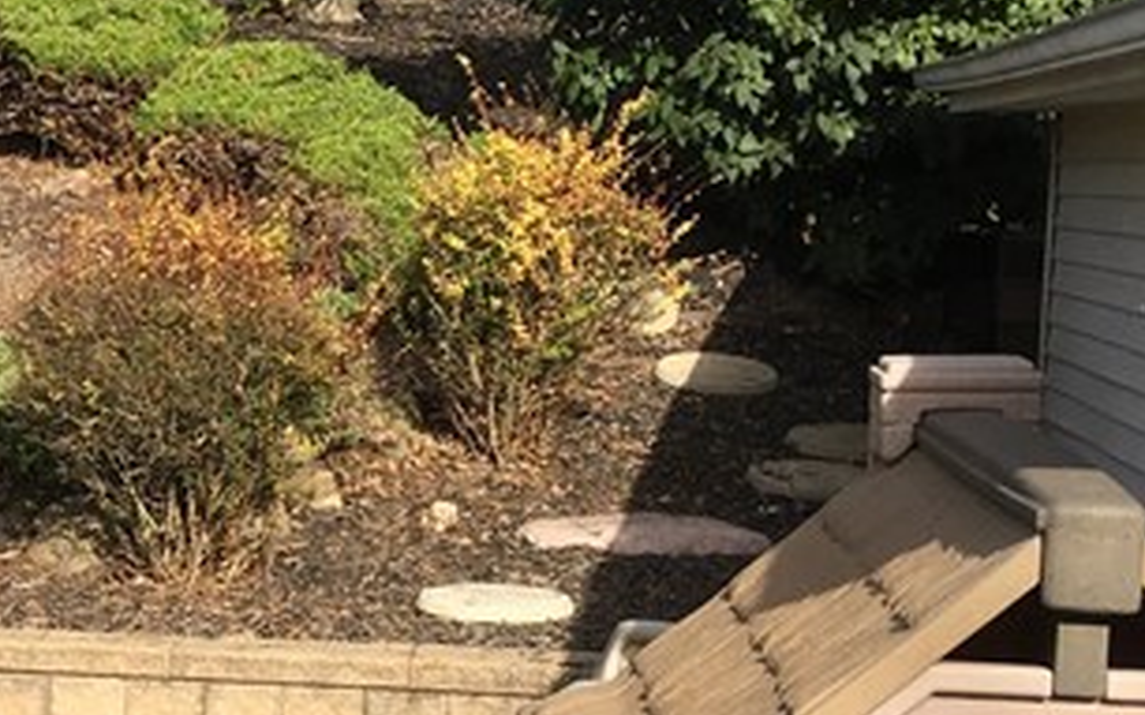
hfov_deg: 18.5
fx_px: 3213
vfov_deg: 12.7
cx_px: -434
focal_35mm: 103
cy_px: 483
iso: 25
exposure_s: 1/1425
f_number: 2.2
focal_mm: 4.15
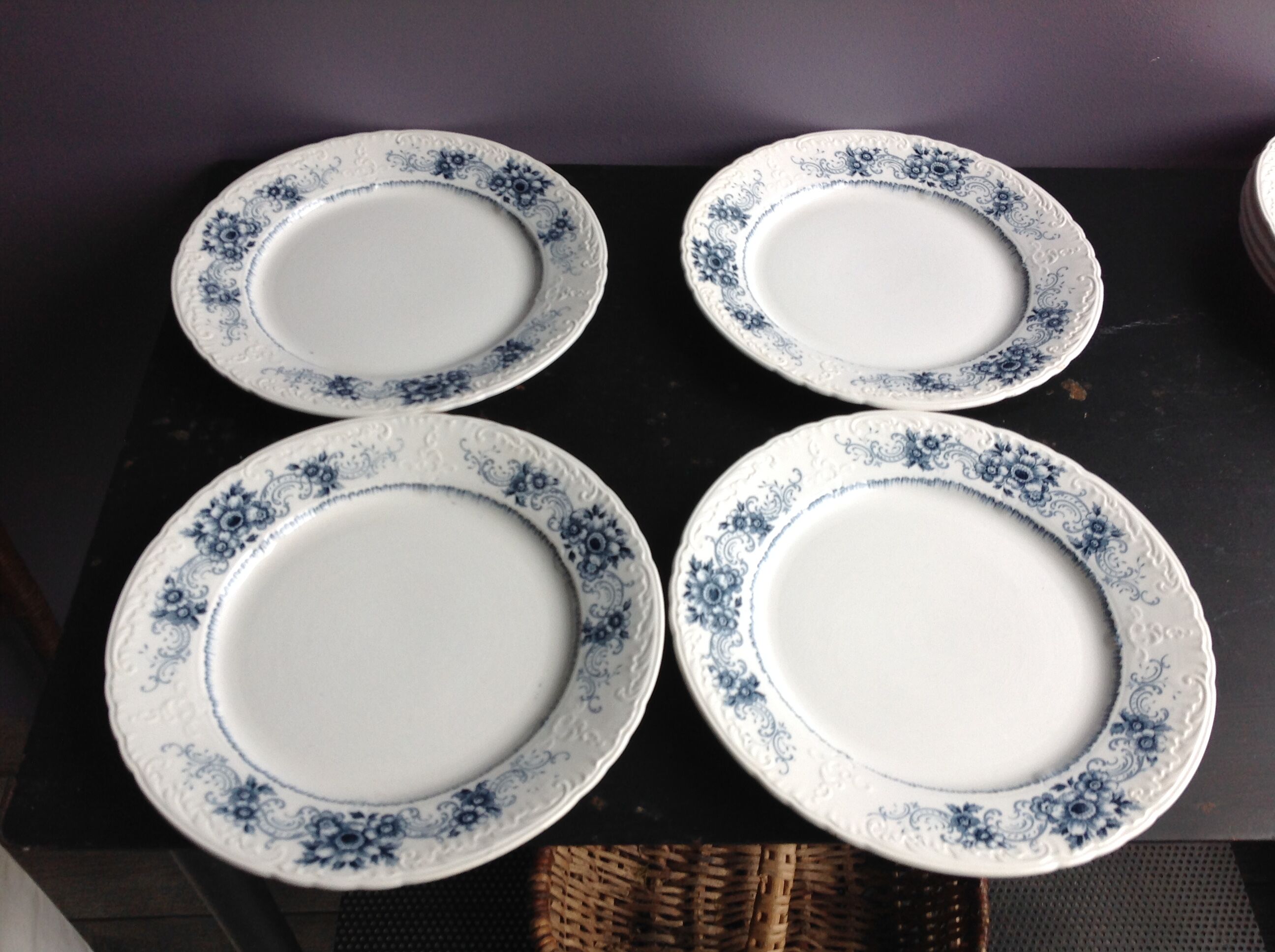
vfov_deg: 40.6
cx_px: 638
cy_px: 476
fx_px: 1287
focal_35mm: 35
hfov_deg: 52.7
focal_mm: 4.28
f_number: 2.4
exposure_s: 1/17
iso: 50
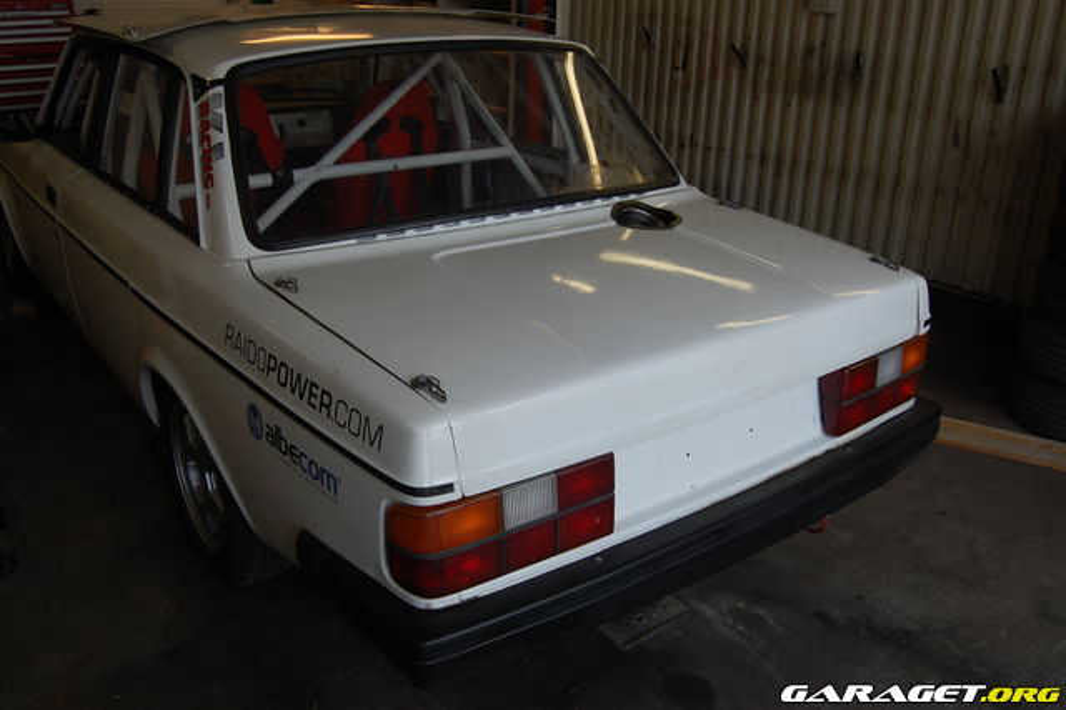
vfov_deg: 39.9
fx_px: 977
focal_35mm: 33
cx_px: 533
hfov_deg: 57.2
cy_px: 355
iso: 320
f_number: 5.6
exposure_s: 1/125
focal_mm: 22
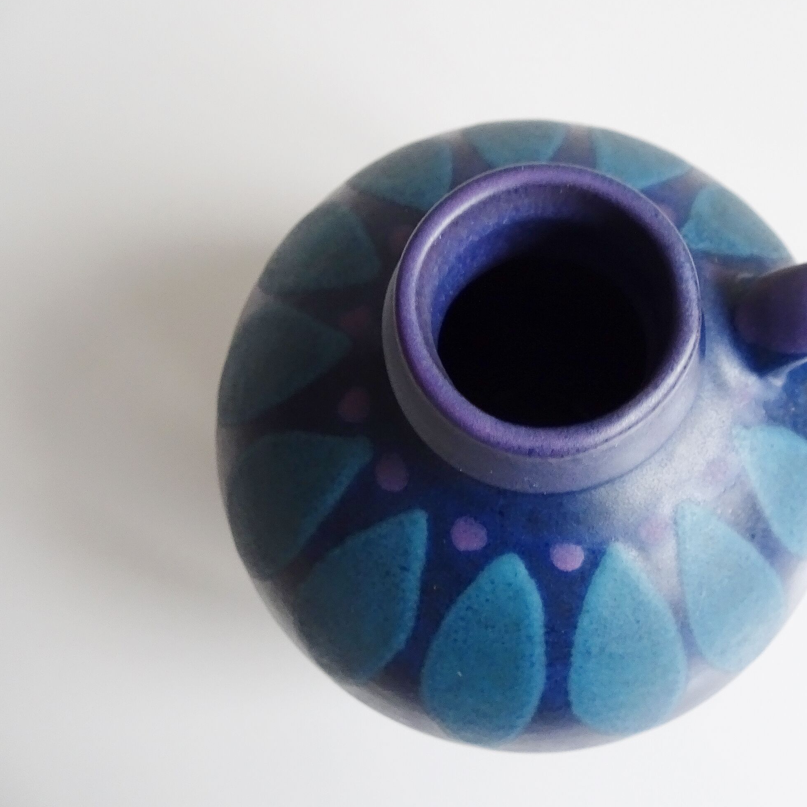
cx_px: 551
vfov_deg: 55.6
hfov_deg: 54.3
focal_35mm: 29
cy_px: 402
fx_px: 765
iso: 400
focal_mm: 4.1
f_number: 3.5
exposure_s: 1/30
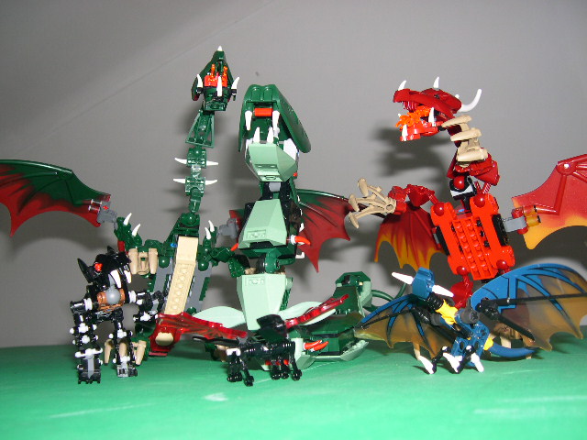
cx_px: 294
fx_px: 644
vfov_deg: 37.7
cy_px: 220
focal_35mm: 38
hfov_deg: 49.0
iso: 100
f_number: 2.8
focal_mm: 8
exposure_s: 1/60
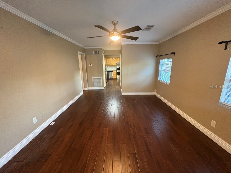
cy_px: 86
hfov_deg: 102.1
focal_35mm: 14
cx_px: 116
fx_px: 93
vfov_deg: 85.7
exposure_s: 1/60
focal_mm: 2.22
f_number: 2.2
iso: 800
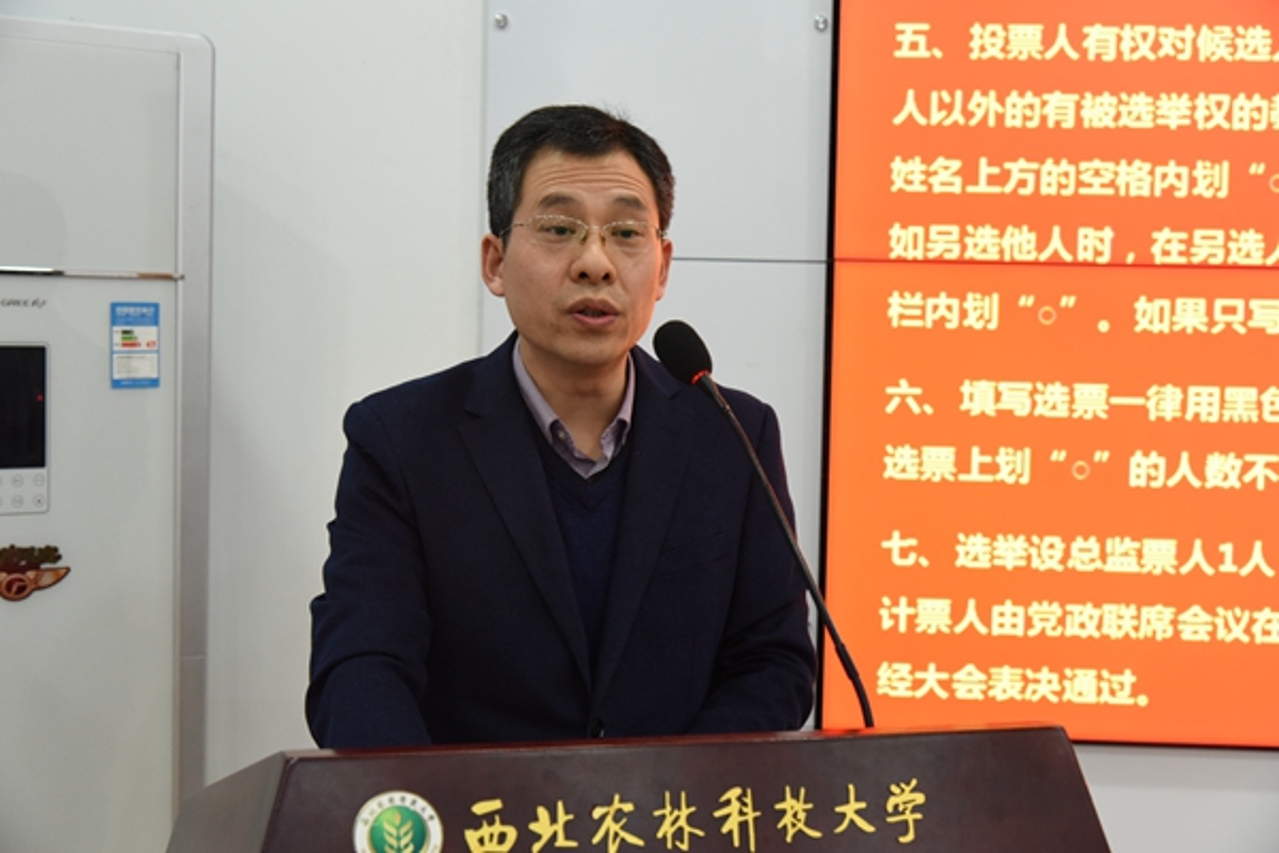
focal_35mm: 55
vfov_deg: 24.6
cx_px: 640
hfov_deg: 36.2
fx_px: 1954
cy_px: 426
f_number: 5.6
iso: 3200
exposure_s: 1/125
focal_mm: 55
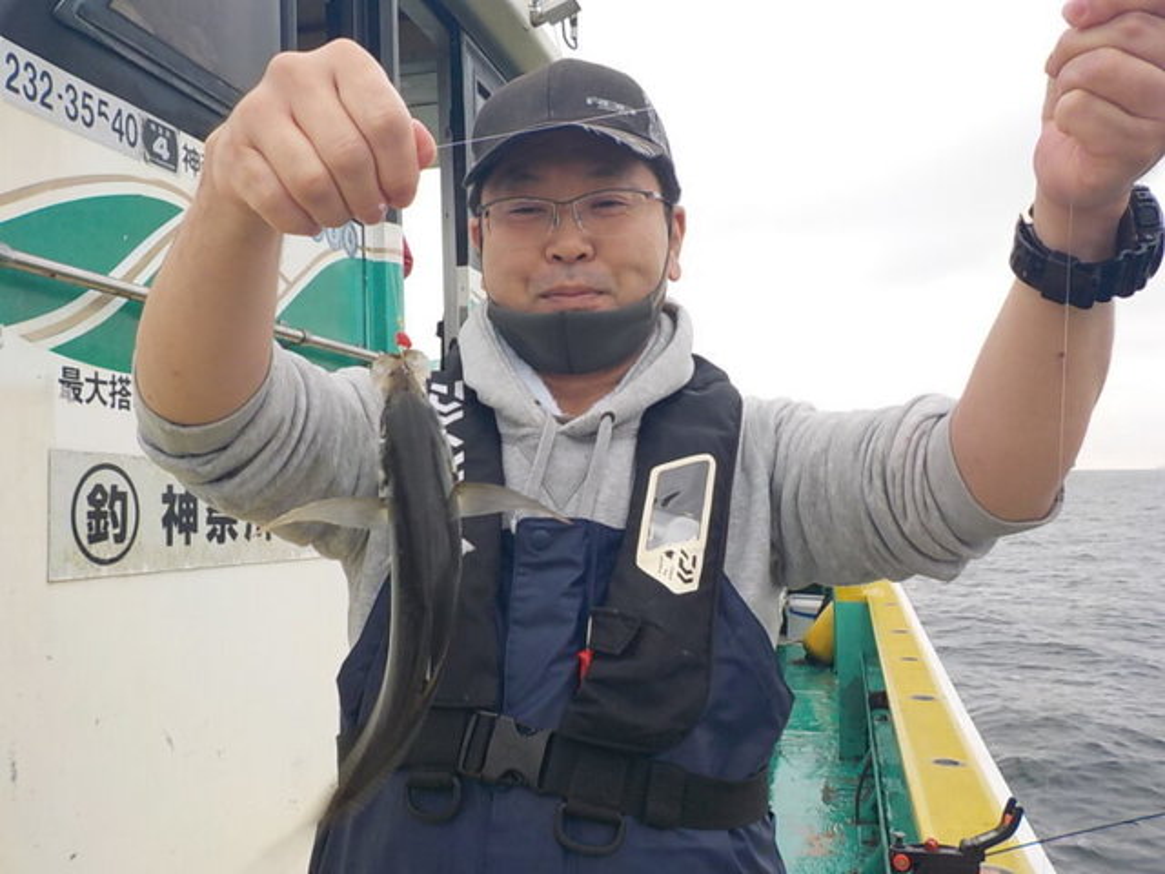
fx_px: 1010
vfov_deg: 46.8
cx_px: 582
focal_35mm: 30
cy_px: 437
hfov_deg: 60.0
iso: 125
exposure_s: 1/100
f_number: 3.3
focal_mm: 4.1
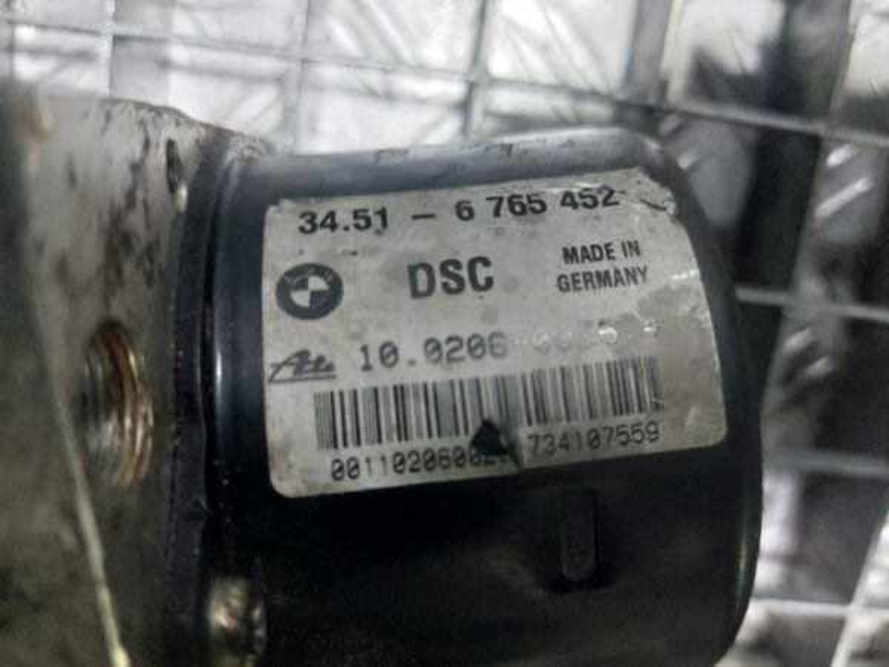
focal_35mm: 25
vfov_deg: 54.9
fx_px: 642
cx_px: 444
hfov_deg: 69.4
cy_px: 334
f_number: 1.8
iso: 500
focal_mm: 5.23
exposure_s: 1/50
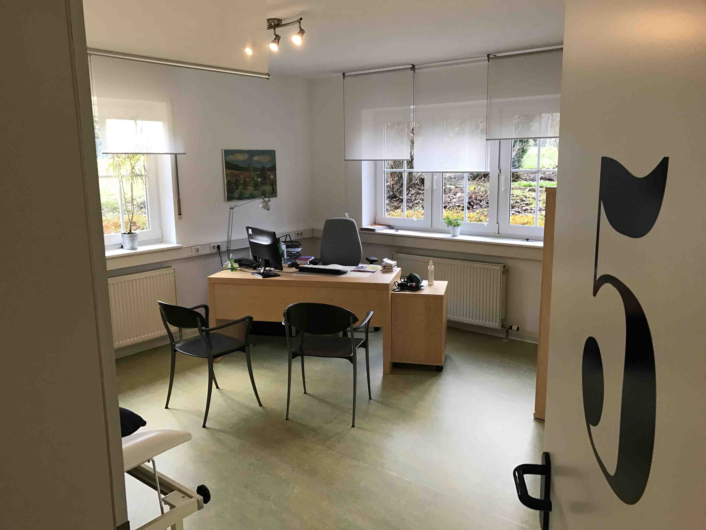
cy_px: 265
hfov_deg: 63.4
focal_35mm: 28
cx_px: 353
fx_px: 571
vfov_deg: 49.7
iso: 40
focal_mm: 3.99
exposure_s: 1/25
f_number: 1.8
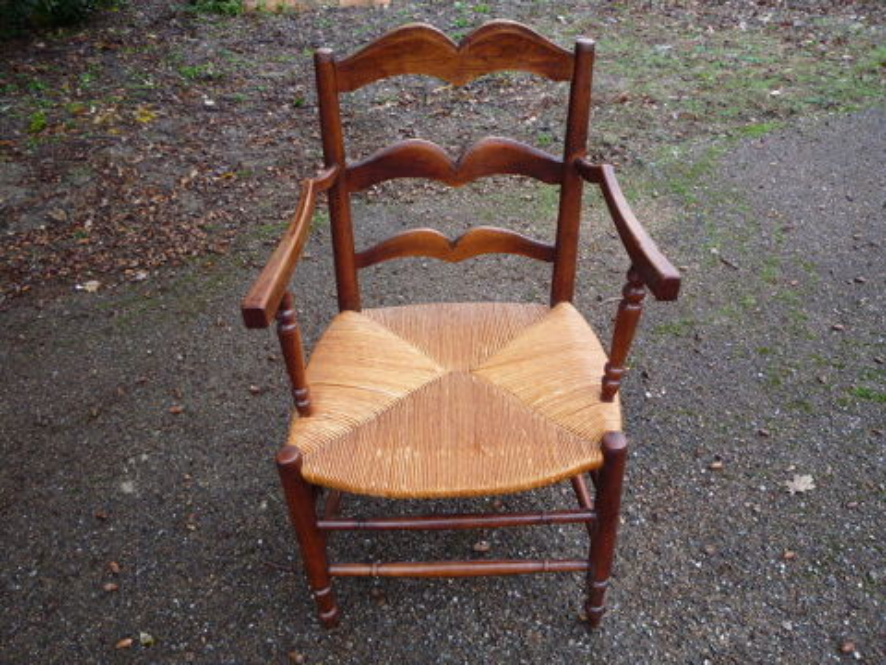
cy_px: 332
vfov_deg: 46.8
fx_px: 768
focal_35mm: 30
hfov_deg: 60.0
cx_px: 443
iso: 125
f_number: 3.3
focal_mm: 5.2
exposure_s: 1/30
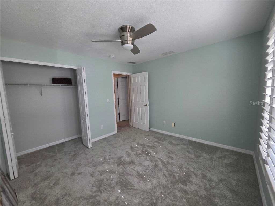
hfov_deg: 106.2
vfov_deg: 89.9
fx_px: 103
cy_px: 103
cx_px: 138
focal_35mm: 13
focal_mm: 2.2
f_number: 1.9
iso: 80
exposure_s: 1/120
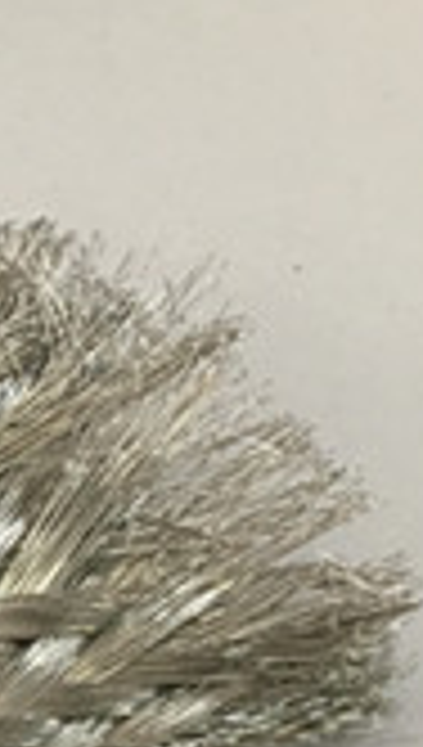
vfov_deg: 18.0
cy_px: 846
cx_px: -752
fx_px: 2262
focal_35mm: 114
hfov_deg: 9.1
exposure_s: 1/17
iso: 40
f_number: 2.2
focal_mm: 4.15
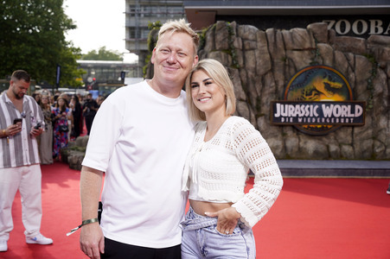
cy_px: 130
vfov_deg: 26.4
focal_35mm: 51
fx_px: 552
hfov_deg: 38.9
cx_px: 195
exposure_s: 1/160
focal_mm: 51
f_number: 5.6
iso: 100
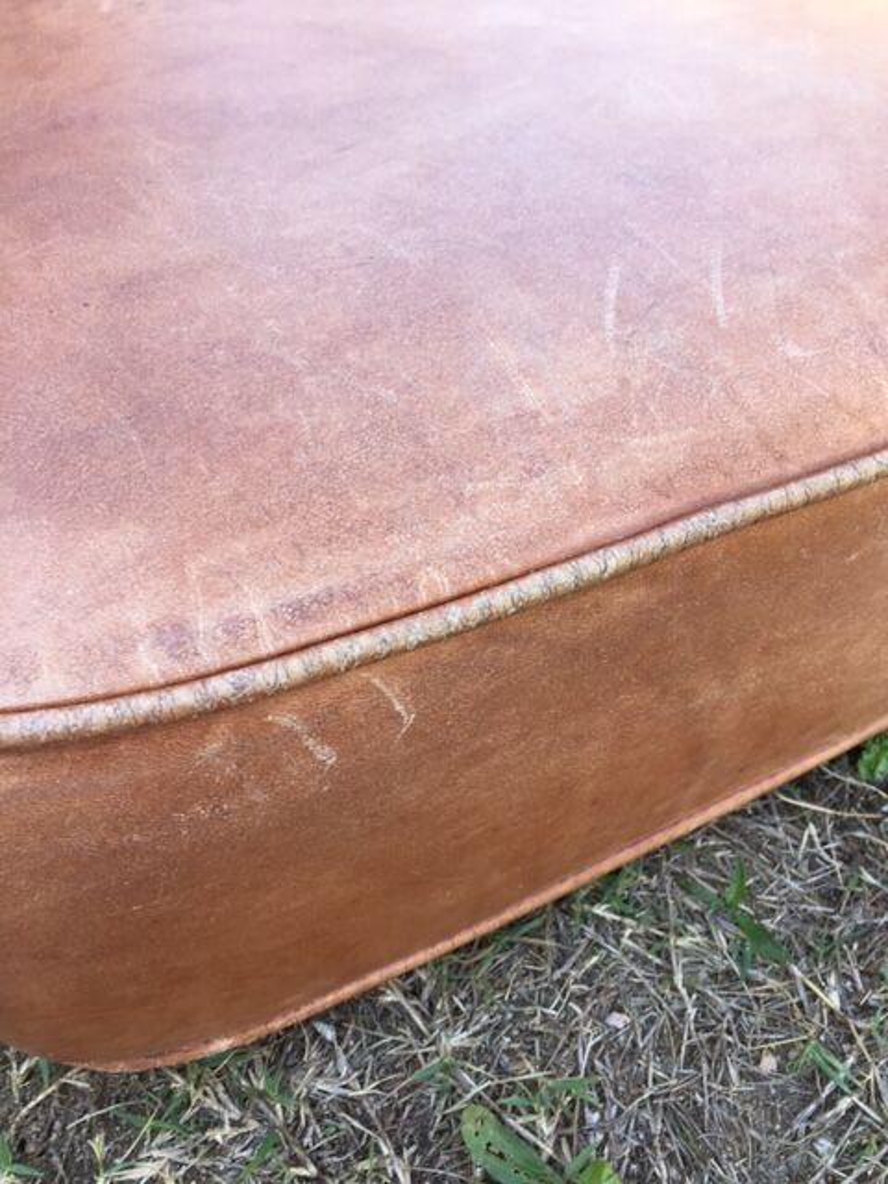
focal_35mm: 29
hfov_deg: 48.2
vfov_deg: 61.7
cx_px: 444
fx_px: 992
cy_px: 592
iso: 32
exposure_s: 1/115
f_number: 2.2
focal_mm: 4.15
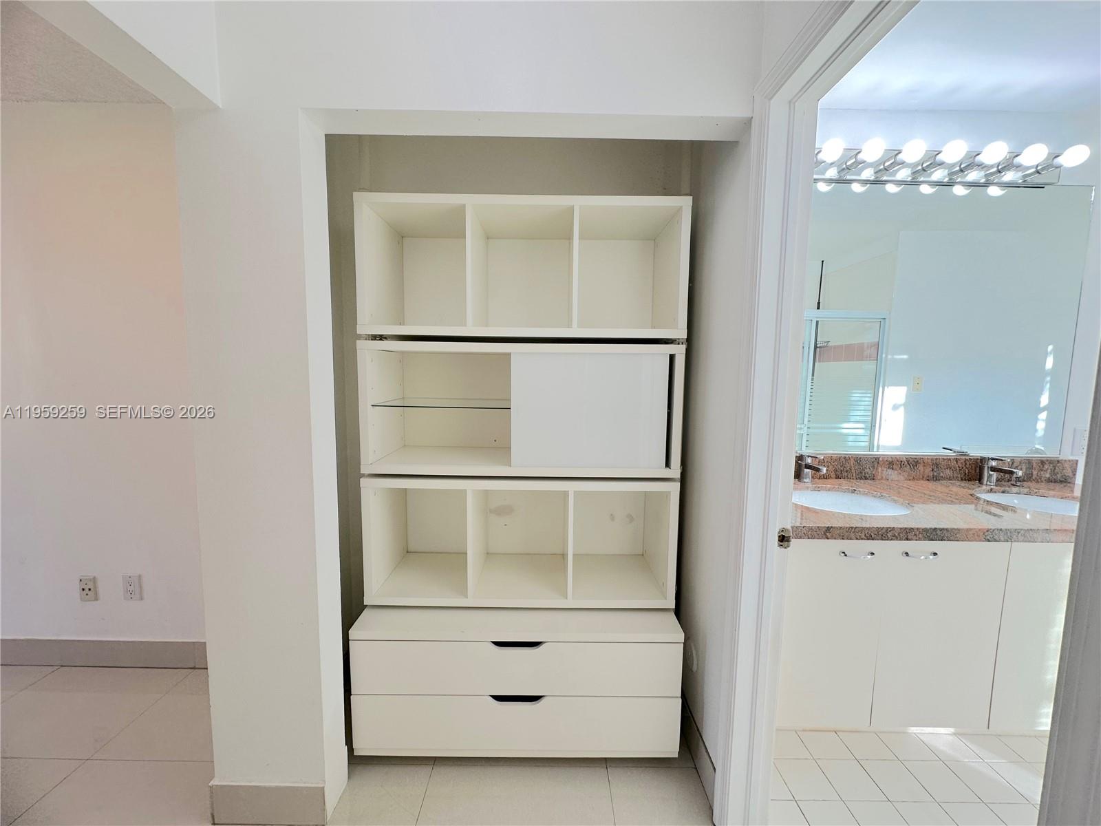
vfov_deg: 85.7
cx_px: 550
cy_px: 413
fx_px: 445
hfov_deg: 102.1
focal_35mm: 14
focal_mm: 2.22
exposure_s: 1/120
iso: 64
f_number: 2.2
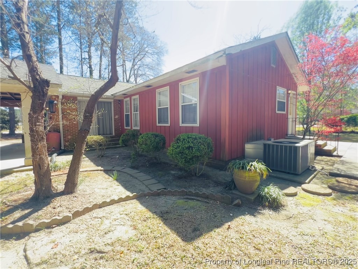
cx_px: 179
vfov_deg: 89.9
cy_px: 134
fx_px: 134
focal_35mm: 13
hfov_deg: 106.2
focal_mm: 1.57
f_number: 1.8
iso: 32
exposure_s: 1/201
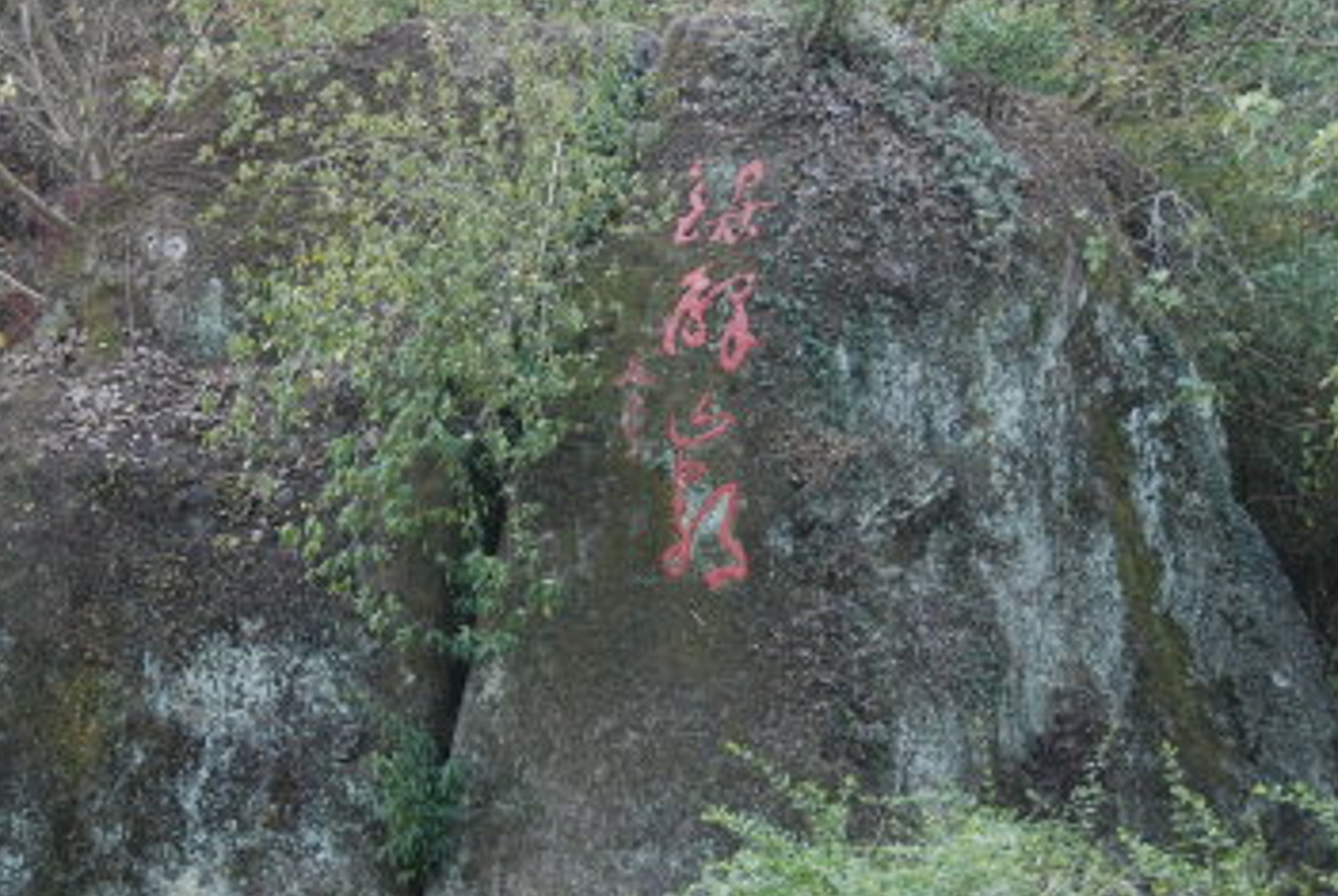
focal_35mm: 109
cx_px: 526
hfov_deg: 18.7
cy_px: 515
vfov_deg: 12.6
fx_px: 4056
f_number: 4.8
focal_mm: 52
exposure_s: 1/60
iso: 200
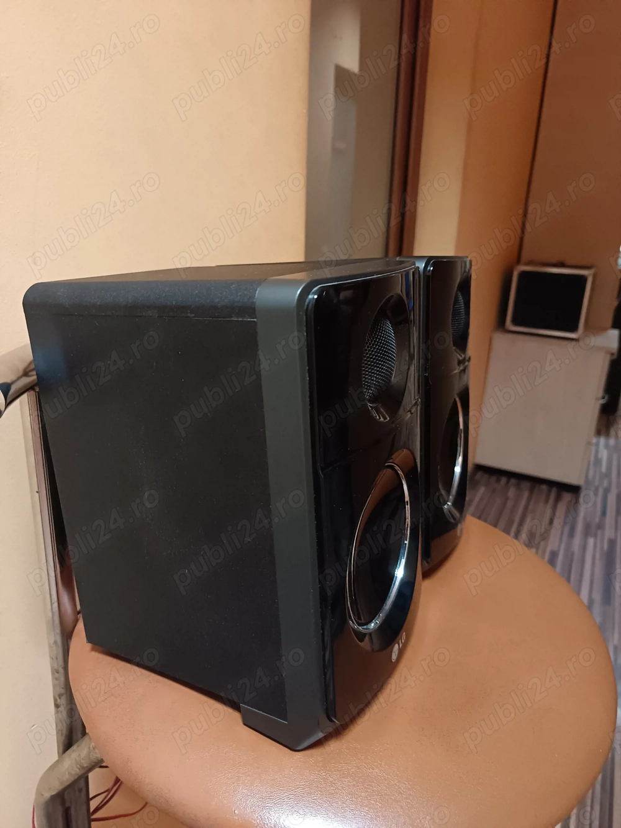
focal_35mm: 24
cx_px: 310
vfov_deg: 71.6
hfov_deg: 56.8
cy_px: 414
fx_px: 574
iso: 5497
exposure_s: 1/16.7
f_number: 1.75
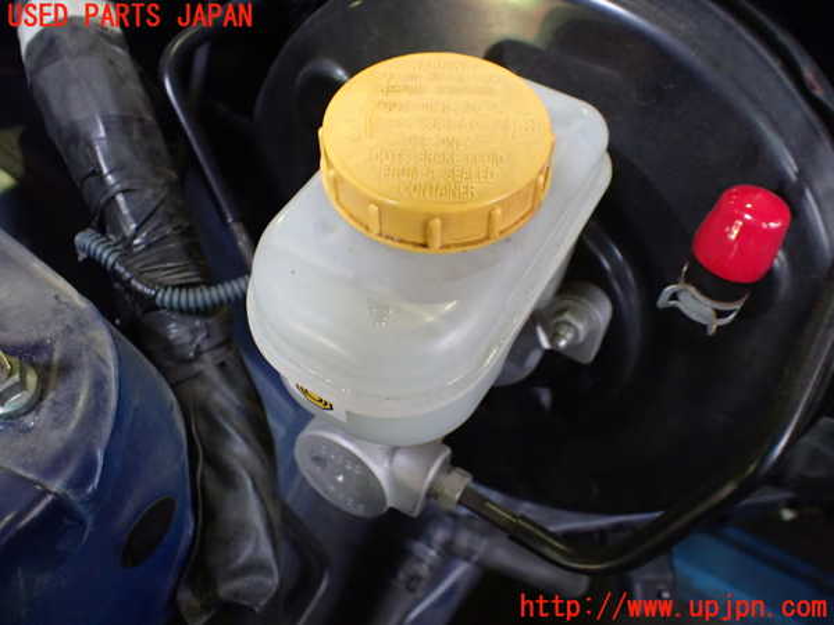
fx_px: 723
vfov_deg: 46.8
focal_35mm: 30
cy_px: 312
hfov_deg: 60.0
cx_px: 417
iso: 800
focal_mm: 5.4
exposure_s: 1/60
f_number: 2.3
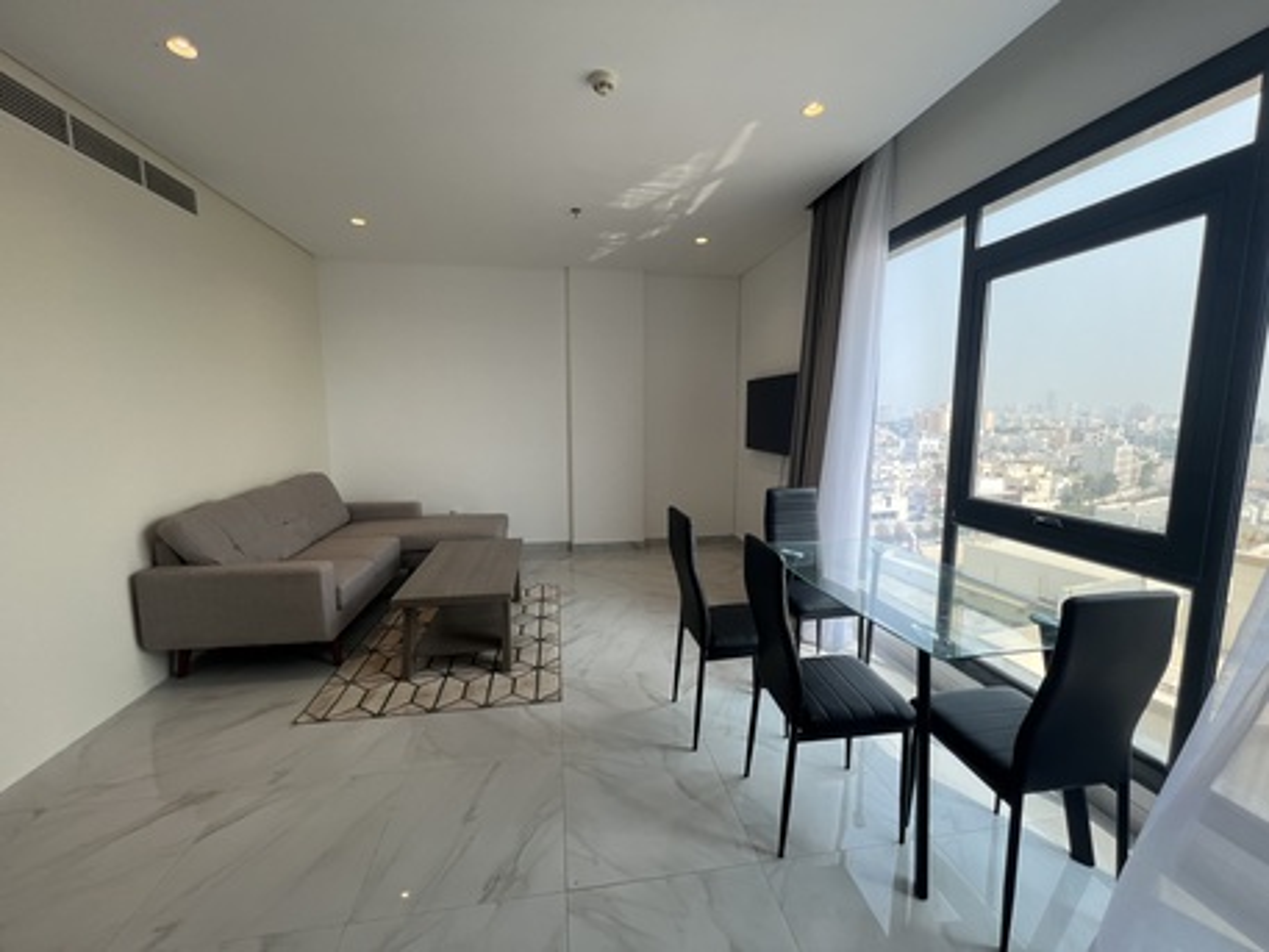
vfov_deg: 89.9
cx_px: 634
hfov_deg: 106.2
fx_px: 477
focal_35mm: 13
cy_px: 476
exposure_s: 1/127
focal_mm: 1.57
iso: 32
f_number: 1.8
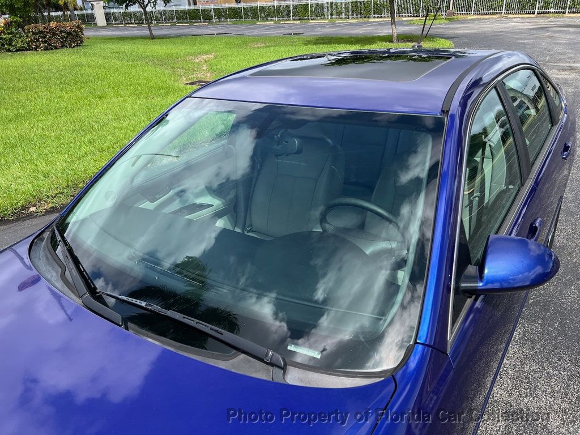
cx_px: 290
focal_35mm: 26
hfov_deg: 67.3
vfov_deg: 53.1
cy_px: 218
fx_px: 436
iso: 50
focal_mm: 5.7
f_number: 1.5
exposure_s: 1/2045
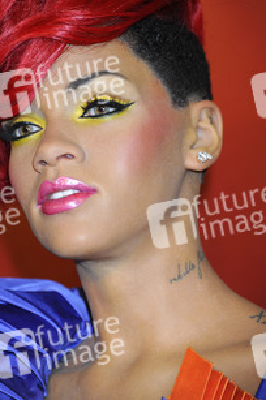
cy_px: 152
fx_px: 3332
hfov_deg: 4.6
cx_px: 95
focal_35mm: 300
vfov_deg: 6.9
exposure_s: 1/125
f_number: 5.6
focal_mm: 230
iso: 1000
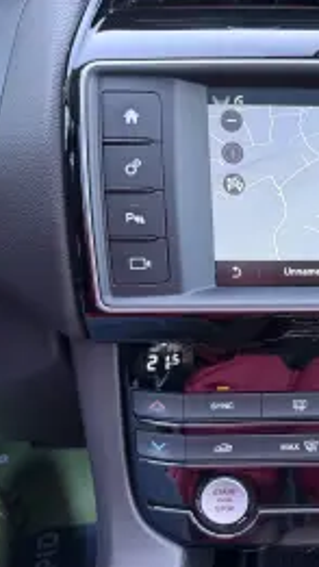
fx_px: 541
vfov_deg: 55.3
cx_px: 365
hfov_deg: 29.2
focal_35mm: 36
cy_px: 285
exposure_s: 1/117
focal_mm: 6.76
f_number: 1.78
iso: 200
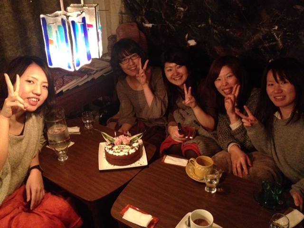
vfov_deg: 40.7
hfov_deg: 52.6
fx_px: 307
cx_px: 152
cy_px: 114
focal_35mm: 35
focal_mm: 4.28
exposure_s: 1/15
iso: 800
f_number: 2.4
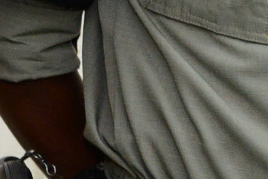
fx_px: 2741
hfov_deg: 5.2
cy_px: -243
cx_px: -626
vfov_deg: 3.7
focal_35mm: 368
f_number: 5.6
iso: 2000
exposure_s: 1/60
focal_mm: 52
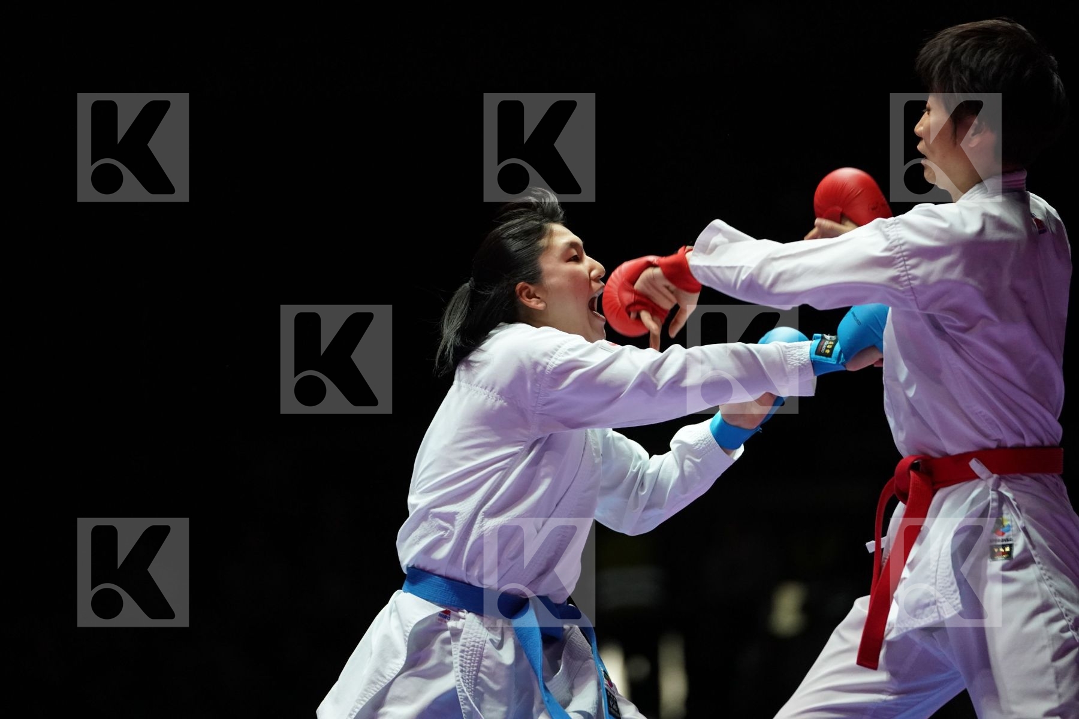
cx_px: 540
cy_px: 360
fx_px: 5335
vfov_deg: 7.7
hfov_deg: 11.5
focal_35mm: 178
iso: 4000
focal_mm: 178
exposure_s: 1/1000
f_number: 2.8
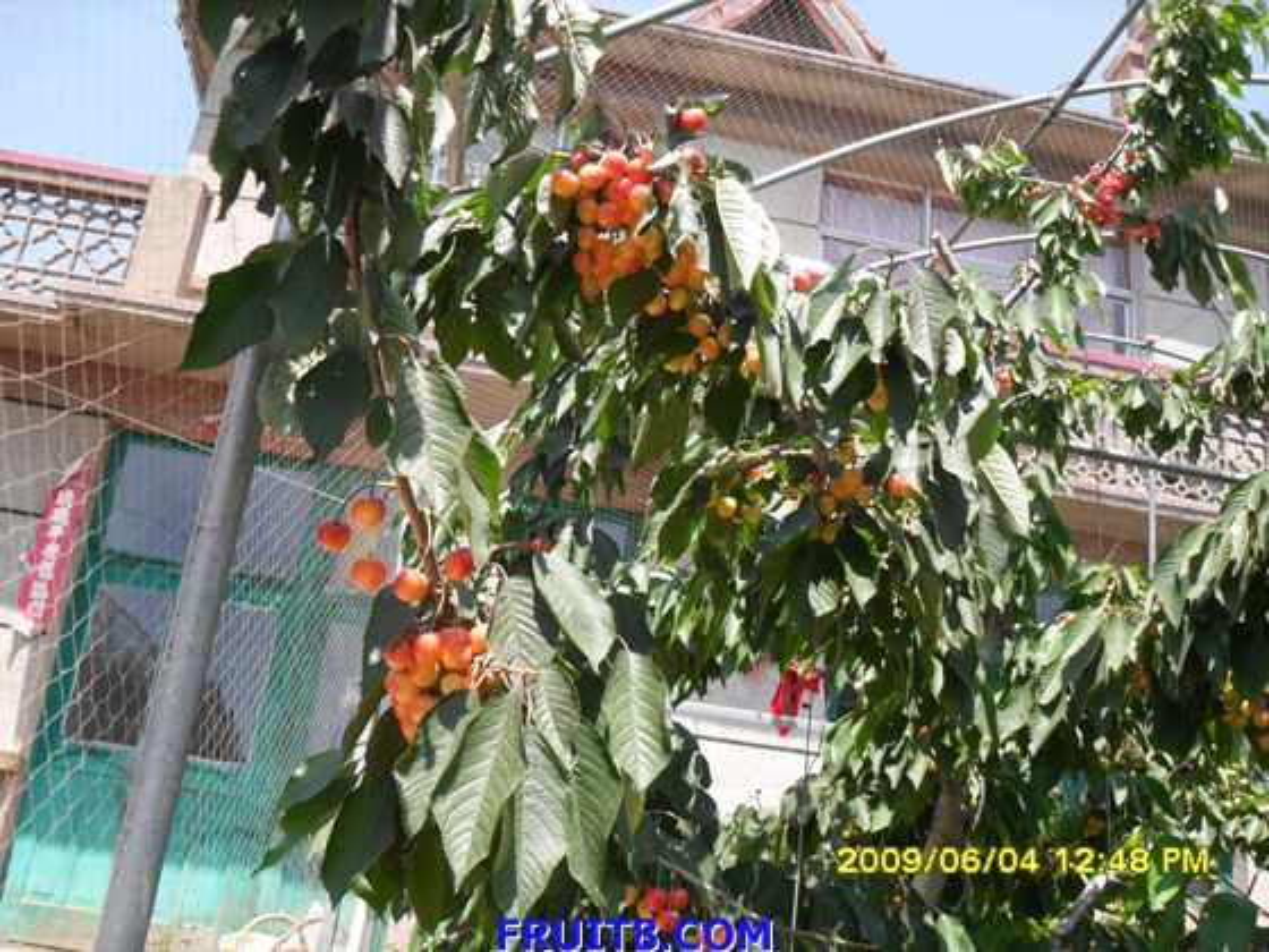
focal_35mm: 35
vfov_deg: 40.7
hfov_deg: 52.6
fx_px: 1283
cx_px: 634
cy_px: 476
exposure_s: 1/60
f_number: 8.9
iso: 100
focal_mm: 6.2
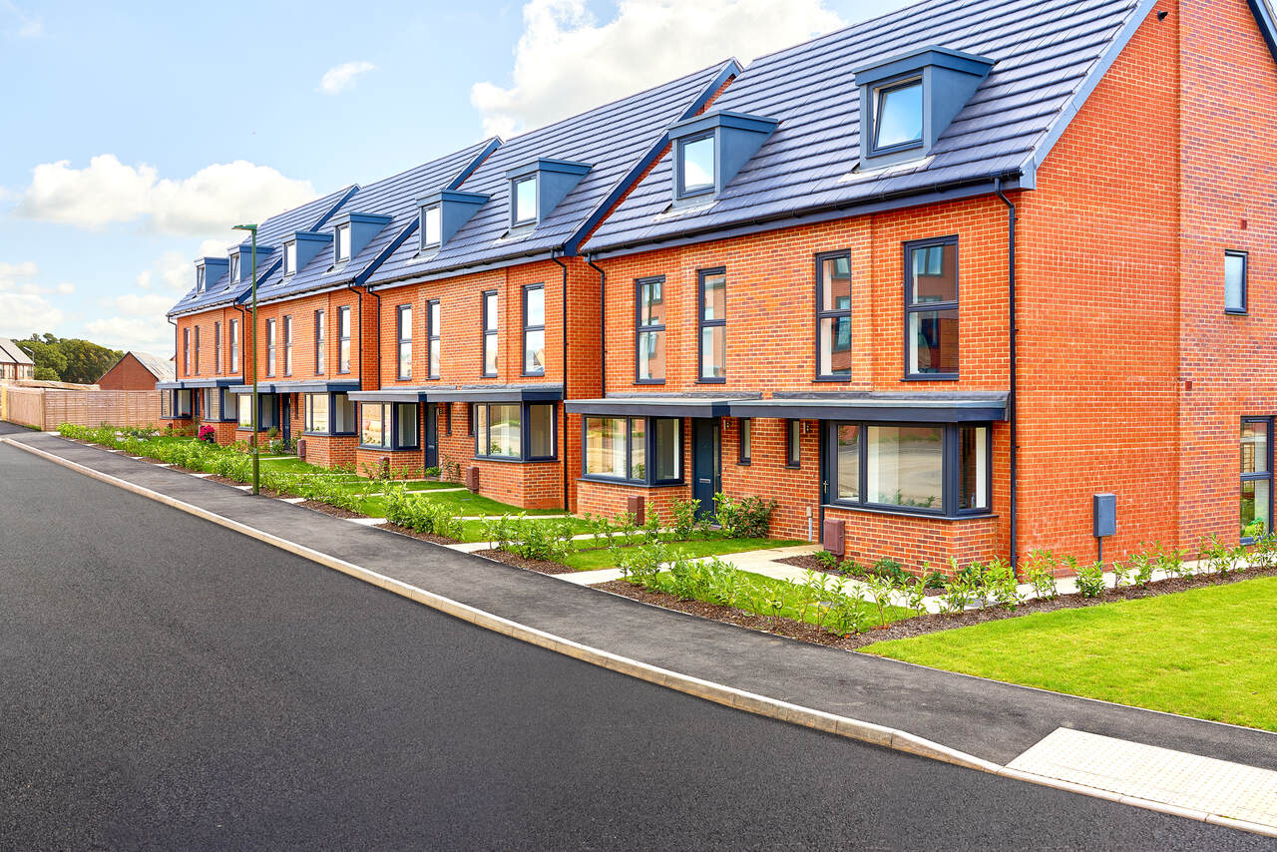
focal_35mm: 34
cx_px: 638
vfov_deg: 38.9
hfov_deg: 55.8
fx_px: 1206
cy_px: 426
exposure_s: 1/80
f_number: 10
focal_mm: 34
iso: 100
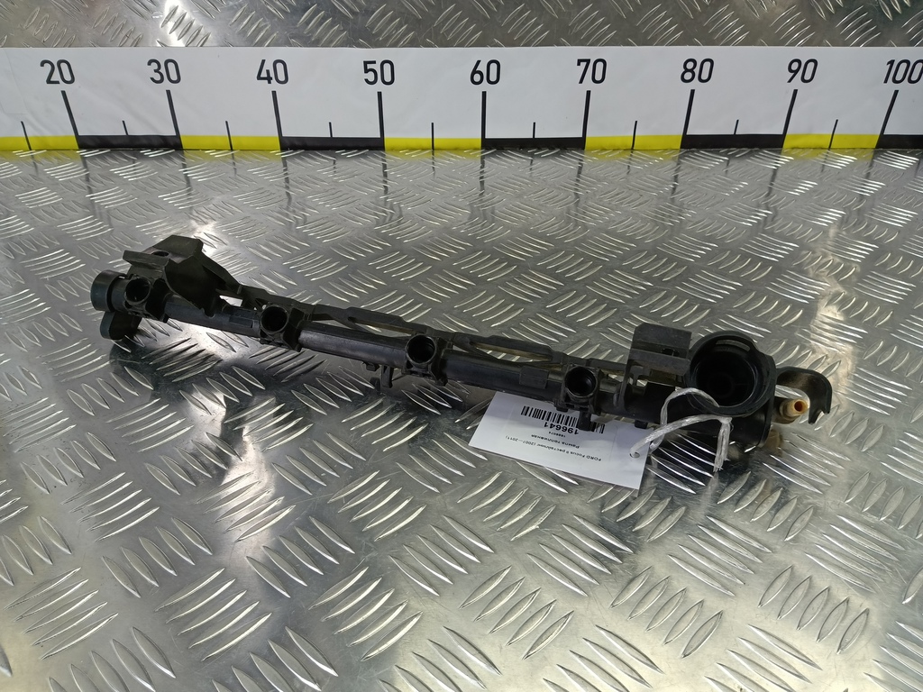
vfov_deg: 58.9
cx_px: 462
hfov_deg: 73.9
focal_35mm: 23
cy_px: 346
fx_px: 613
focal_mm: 4.11
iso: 102
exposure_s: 1/50
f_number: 1.6
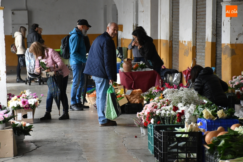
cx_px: 122
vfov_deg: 10.2
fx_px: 912
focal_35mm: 135
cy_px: 81
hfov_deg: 15.2
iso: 1600
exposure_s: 1/125
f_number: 5.3
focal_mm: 90
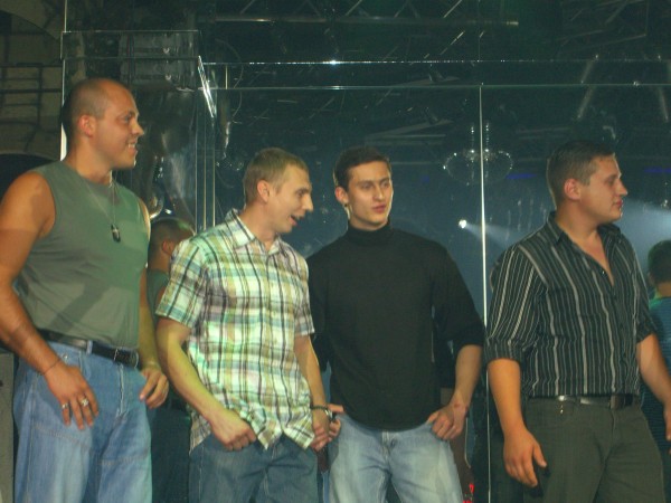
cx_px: 336
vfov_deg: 15.6
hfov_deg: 20.7
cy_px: 252
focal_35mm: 95
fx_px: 1841
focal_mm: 19.7
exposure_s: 1/60
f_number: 4.8
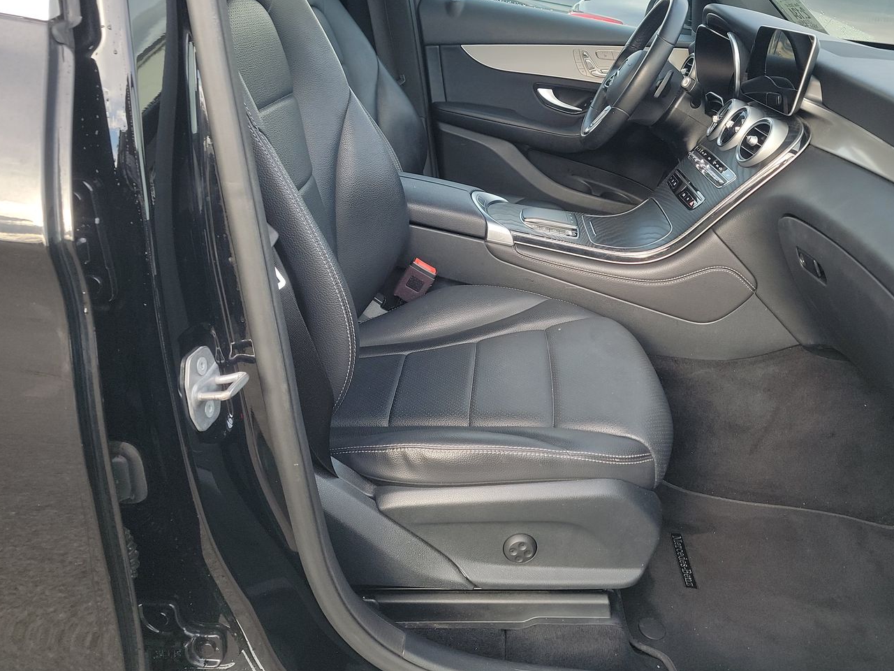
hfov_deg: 59.8
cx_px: 494
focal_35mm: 30
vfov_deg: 46.6
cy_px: 271
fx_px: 775
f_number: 1.8
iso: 74
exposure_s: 1/119
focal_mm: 6.7
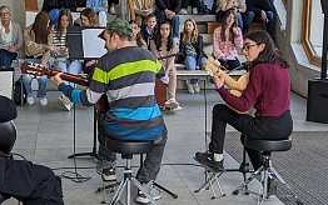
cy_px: 84
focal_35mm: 64
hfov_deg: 31.8
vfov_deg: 20.3
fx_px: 572
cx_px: 113
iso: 62
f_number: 1.73
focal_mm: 4.38
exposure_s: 1/120
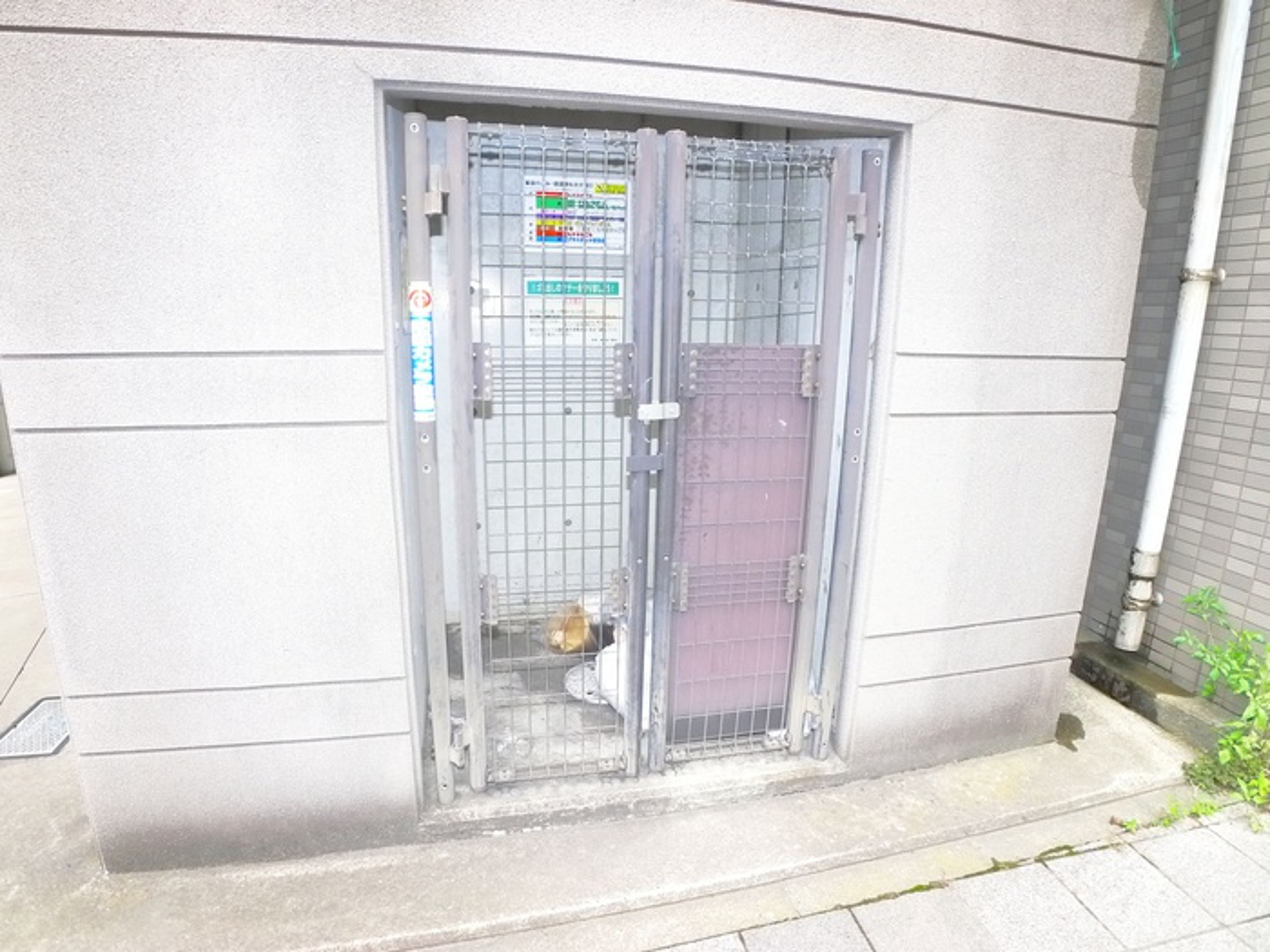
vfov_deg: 56.8
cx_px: 635
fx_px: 881
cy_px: 476
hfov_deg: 71.6
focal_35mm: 24
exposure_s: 1/250
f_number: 2.8
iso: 400
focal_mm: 5.1
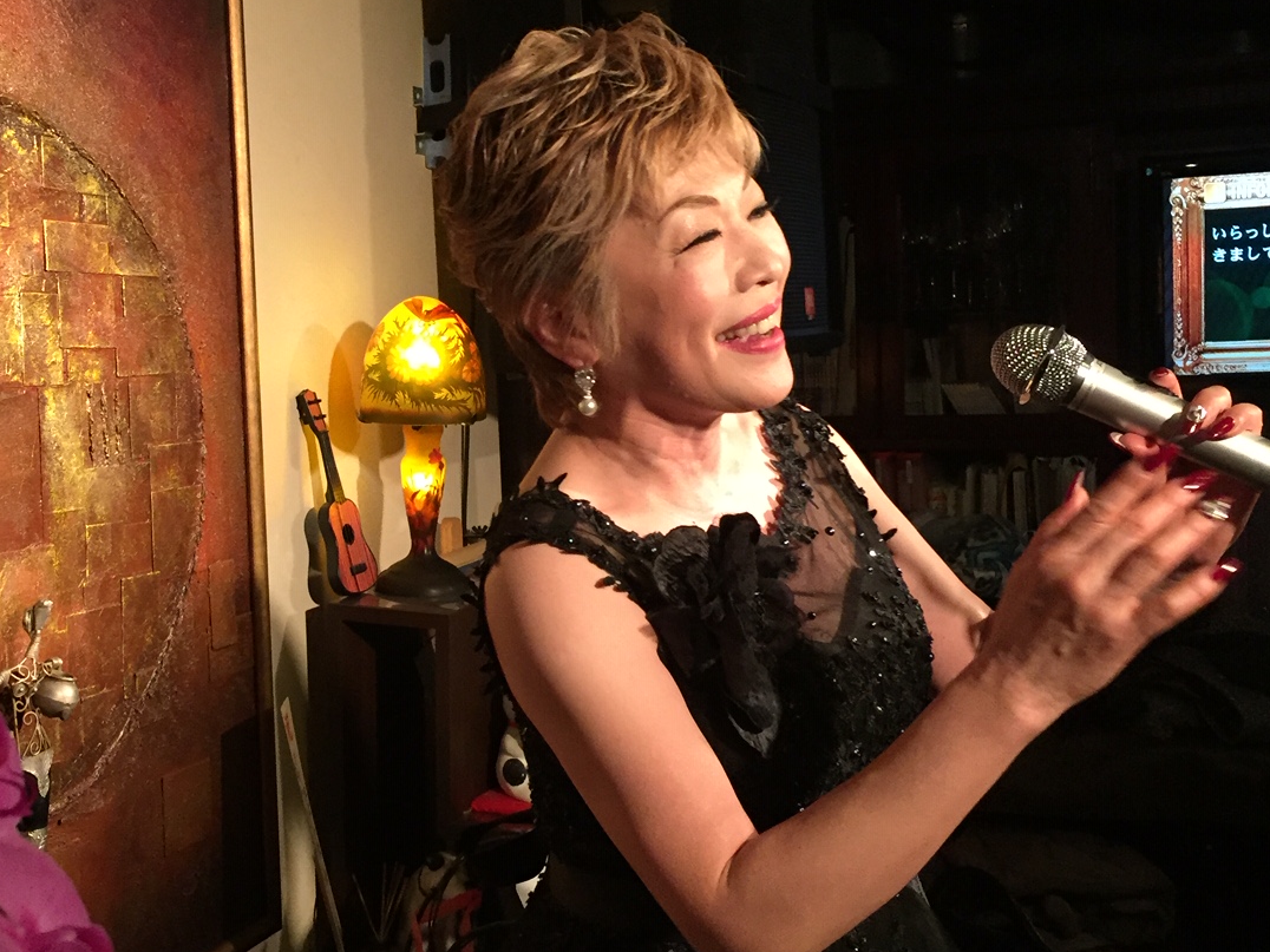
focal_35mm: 44
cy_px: 441
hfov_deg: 42.6
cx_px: 463
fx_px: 1614
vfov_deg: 32.9
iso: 200
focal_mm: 4.15
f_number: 2.2
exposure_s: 1/30
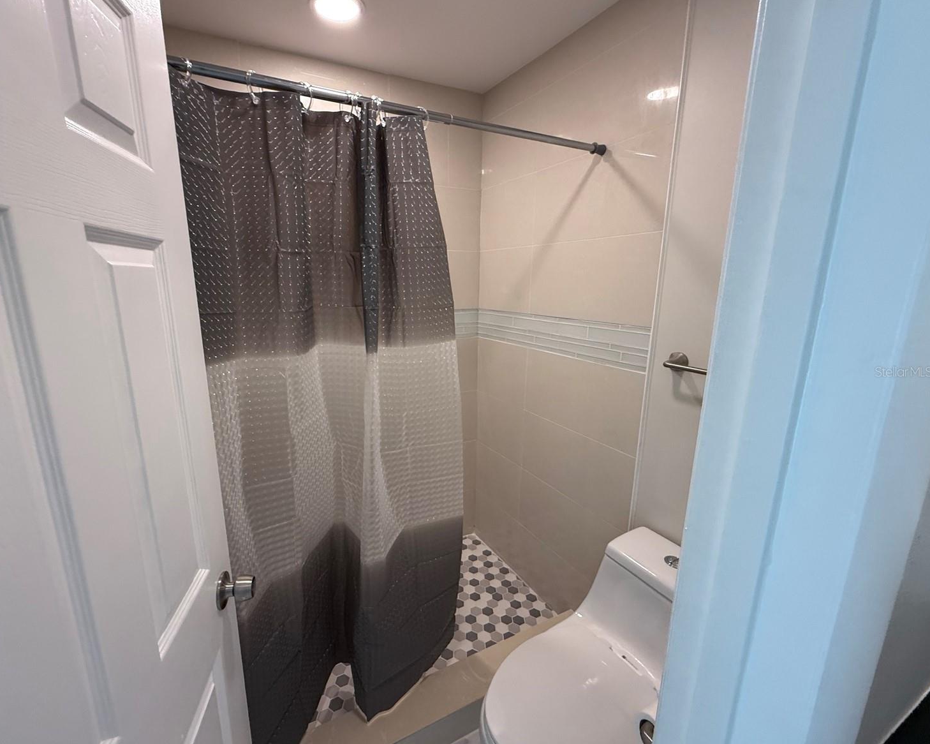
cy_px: 371
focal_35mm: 15
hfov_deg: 96.6
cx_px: 425
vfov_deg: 84.0
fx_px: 413
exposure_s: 1/120
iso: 250
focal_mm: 2.22
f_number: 2.2
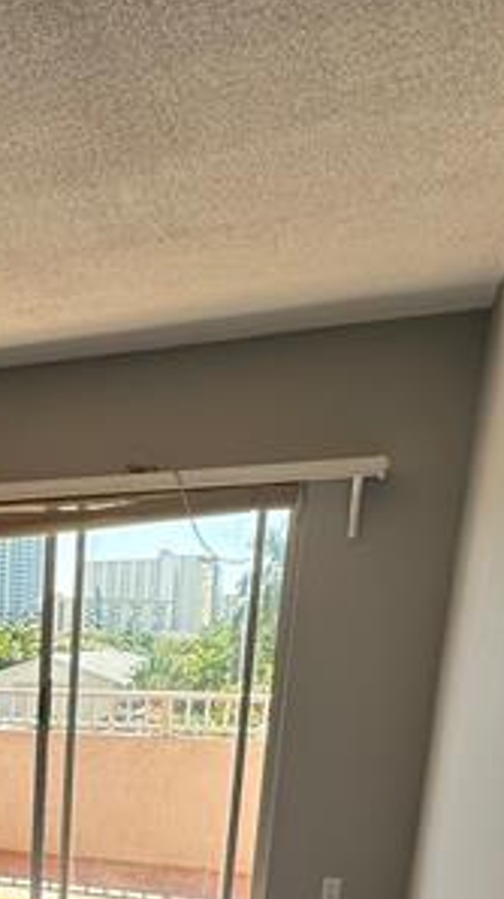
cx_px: -136
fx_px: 977
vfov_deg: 43.0
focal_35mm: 41
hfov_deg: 25.3
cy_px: 887
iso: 40
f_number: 2.2
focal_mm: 2.22
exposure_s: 1/235
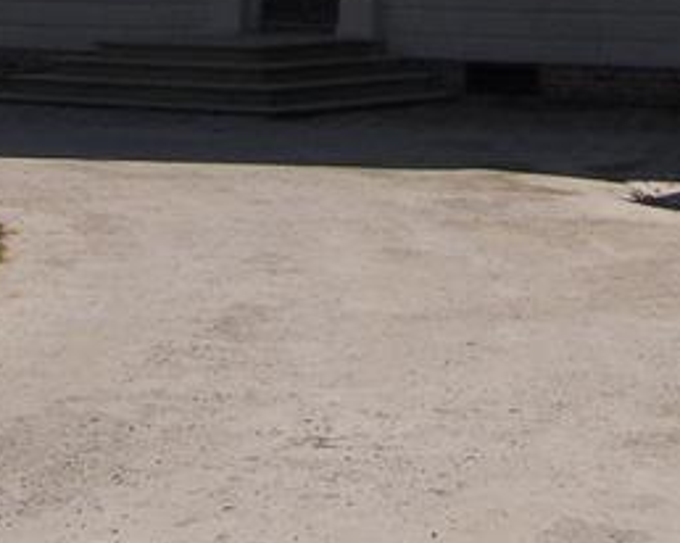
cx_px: 614
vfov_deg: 9.3
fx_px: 3198
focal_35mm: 159
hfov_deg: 12.1
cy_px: -419
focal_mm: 6.8
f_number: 5.6
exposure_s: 1/500
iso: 64
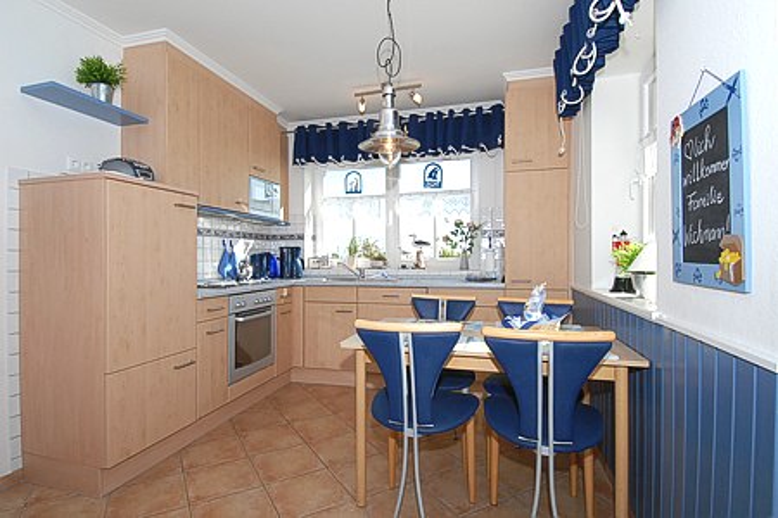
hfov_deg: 90.0
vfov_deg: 67.4
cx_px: 389
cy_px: 259
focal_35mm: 18
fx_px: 389
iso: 400
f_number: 16
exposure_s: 1/80
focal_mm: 12
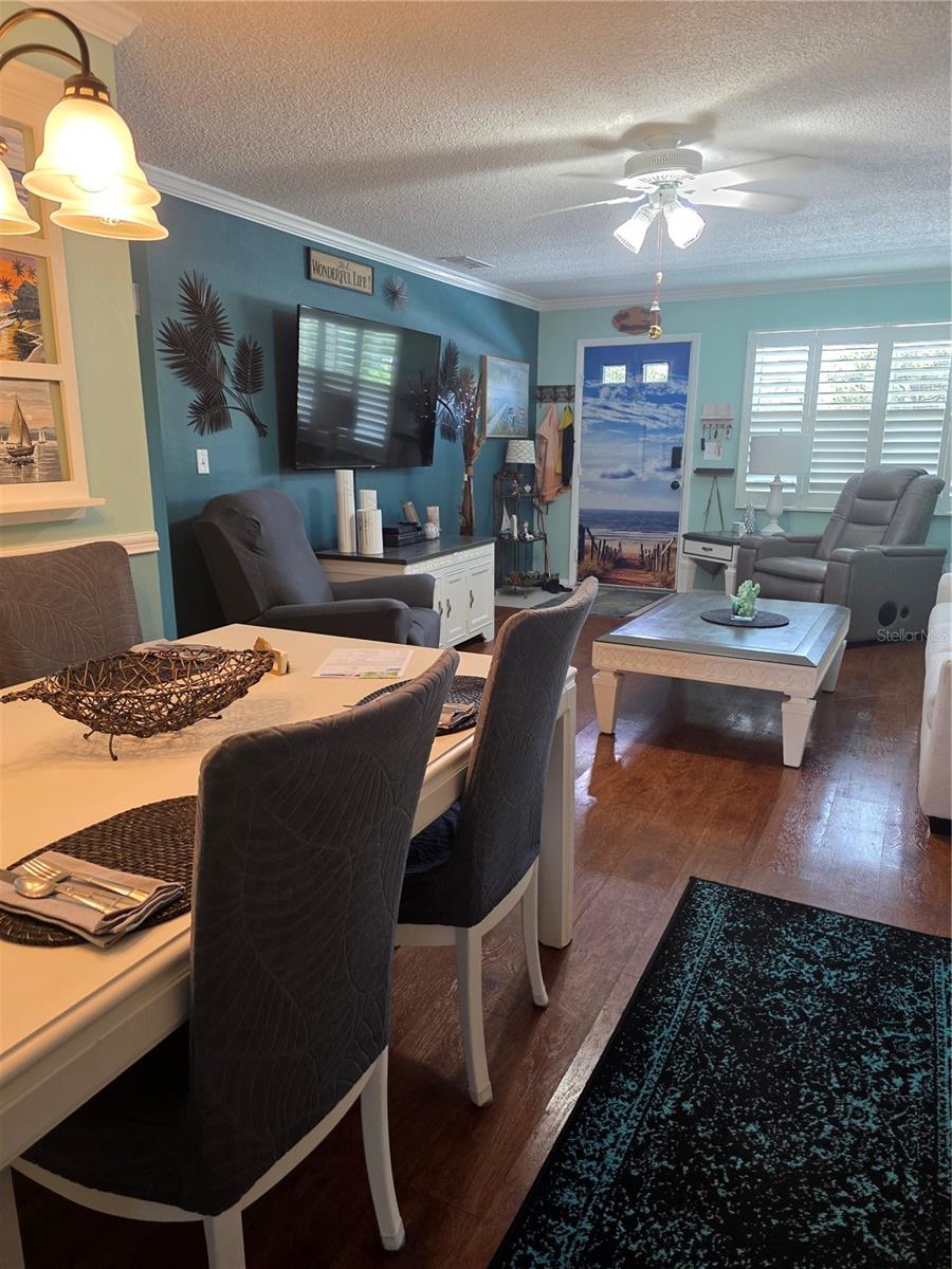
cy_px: 634
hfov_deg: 58.9
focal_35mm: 23
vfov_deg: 73.9
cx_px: 476
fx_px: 843
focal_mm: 6.3
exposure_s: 1/120
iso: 320
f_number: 1.7
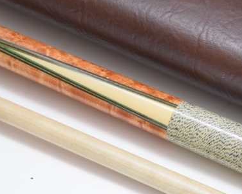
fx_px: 944
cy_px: 115
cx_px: 180
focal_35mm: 132
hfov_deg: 14.6
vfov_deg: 11.7
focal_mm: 55
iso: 3200
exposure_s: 1/125
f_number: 5.6
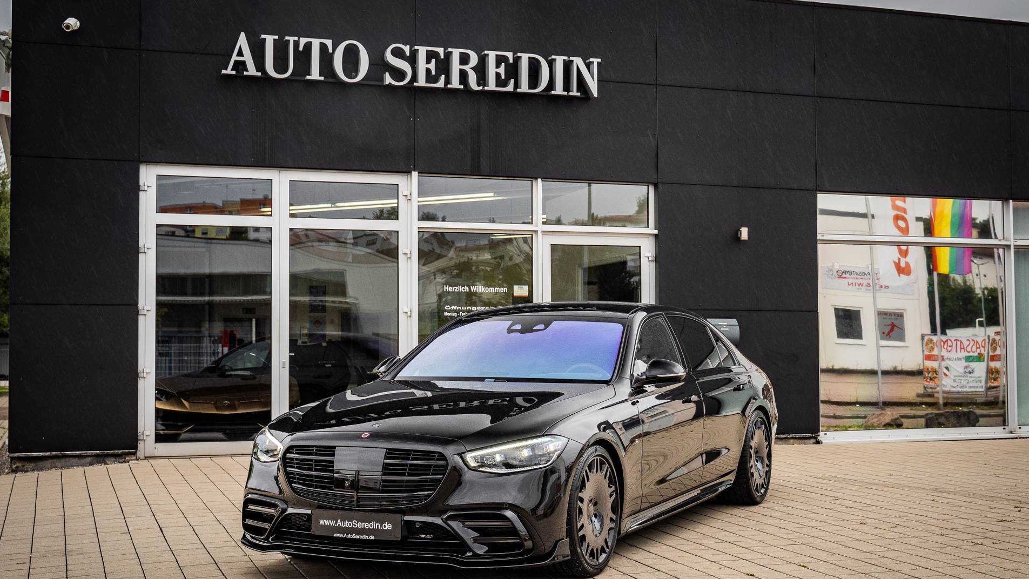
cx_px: 517
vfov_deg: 31.2
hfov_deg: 52.8
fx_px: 1037
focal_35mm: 38
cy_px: 328
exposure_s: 1/125
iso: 640
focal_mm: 36
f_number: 5
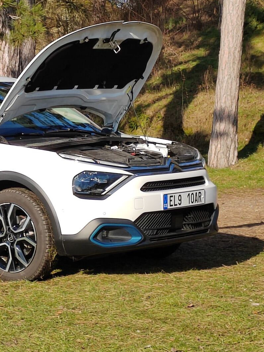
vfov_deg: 14.5
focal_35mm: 136
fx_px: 1383
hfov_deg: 10.8
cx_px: -11
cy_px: 142
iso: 100
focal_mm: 5.52
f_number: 1.9
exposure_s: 1/1103
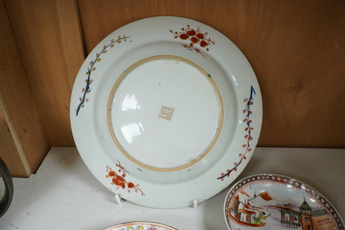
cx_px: 172
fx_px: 268
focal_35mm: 28
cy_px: 115
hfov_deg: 65.5
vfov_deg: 46.3
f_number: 8
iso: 2500
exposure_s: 1/80
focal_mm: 28
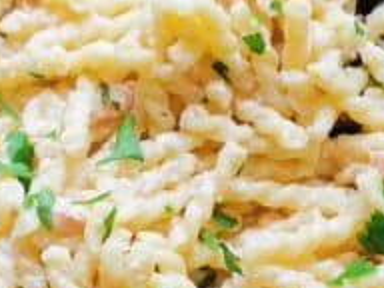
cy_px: 282
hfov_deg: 19.4
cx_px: 226
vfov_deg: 14.4
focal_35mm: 101
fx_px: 1120
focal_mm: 5.56
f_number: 1.6
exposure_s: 1/100
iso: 100
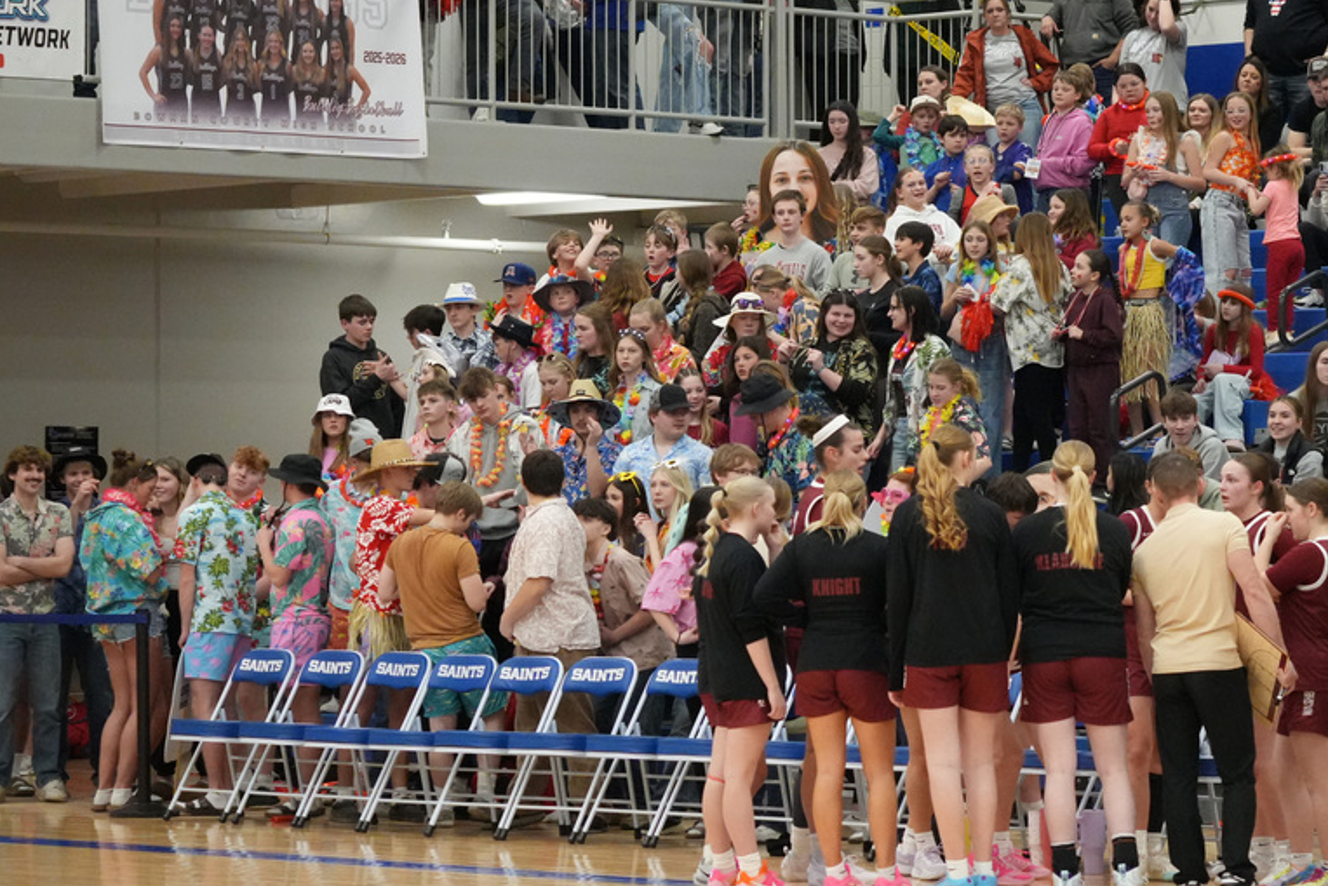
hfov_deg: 14.5
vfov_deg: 9.7
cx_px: 860
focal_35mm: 141
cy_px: 403
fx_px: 5202
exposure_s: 1/500
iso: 6400
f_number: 5
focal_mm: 70
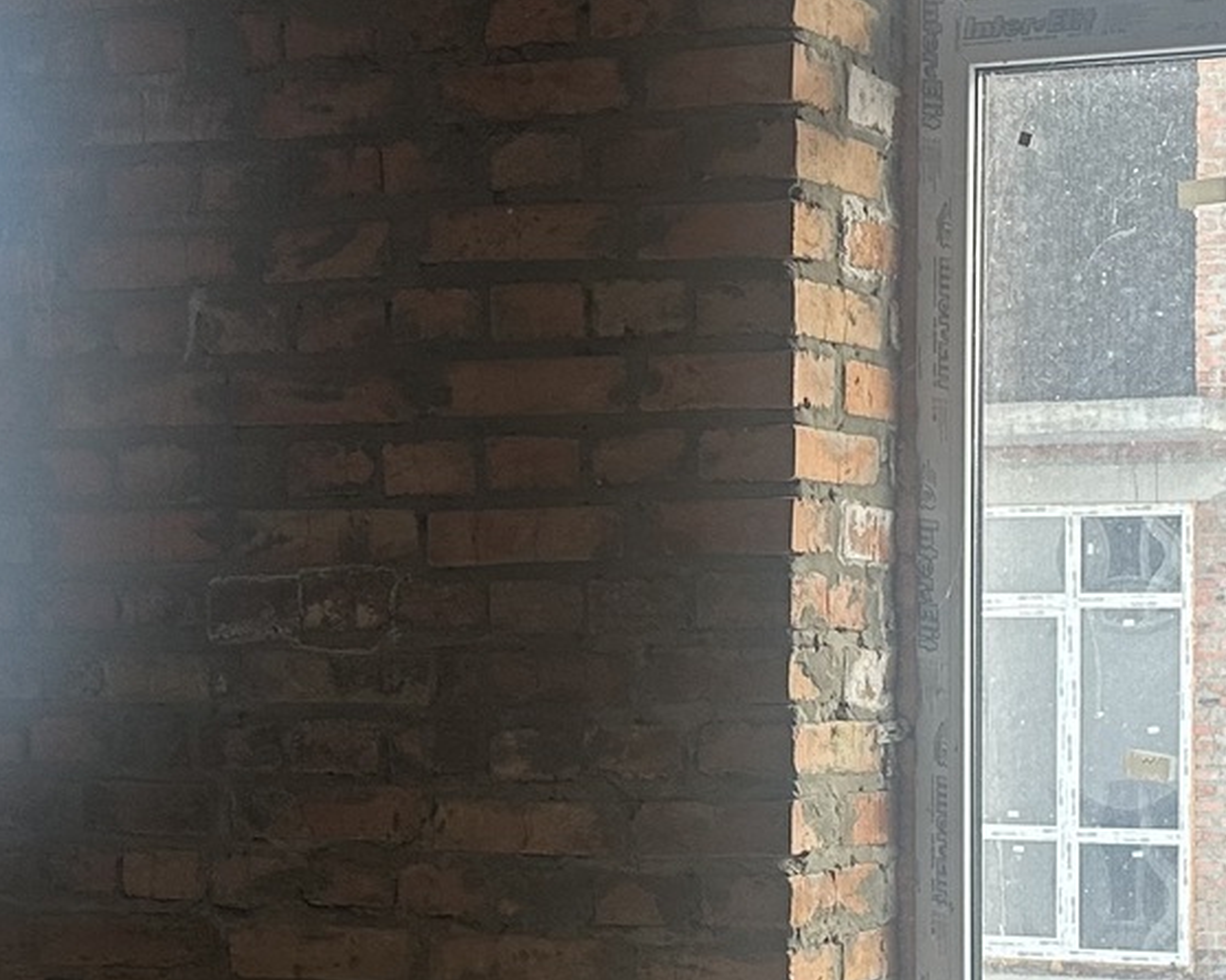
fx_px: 3119
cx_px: 782
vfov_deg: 17.7
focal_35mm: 86
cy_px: 791
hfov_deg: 22.2
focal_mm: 6.86
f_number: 1.78
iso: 160
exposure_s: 1/121
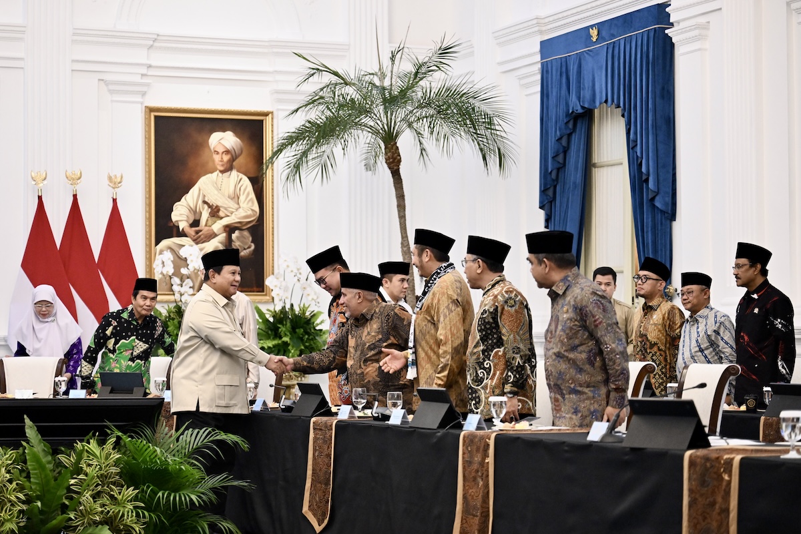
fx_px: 1557
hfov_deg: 28.8
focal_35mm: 70
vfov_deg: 19.5
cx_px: 400
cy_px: 267
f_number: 2.8
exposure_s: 1/320
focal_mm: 70
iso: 4000
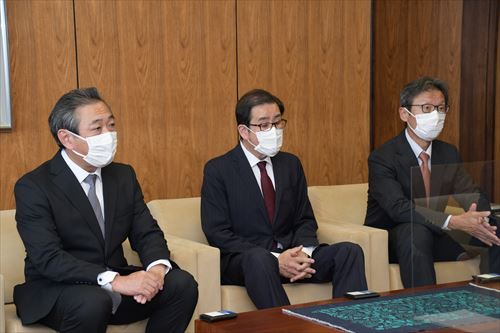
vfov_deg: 18.2
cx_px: 250
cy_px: 166
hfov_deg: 27.0
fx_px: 1041
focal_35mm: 75
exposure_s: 1/250
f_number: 5
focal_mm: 50
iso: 1000
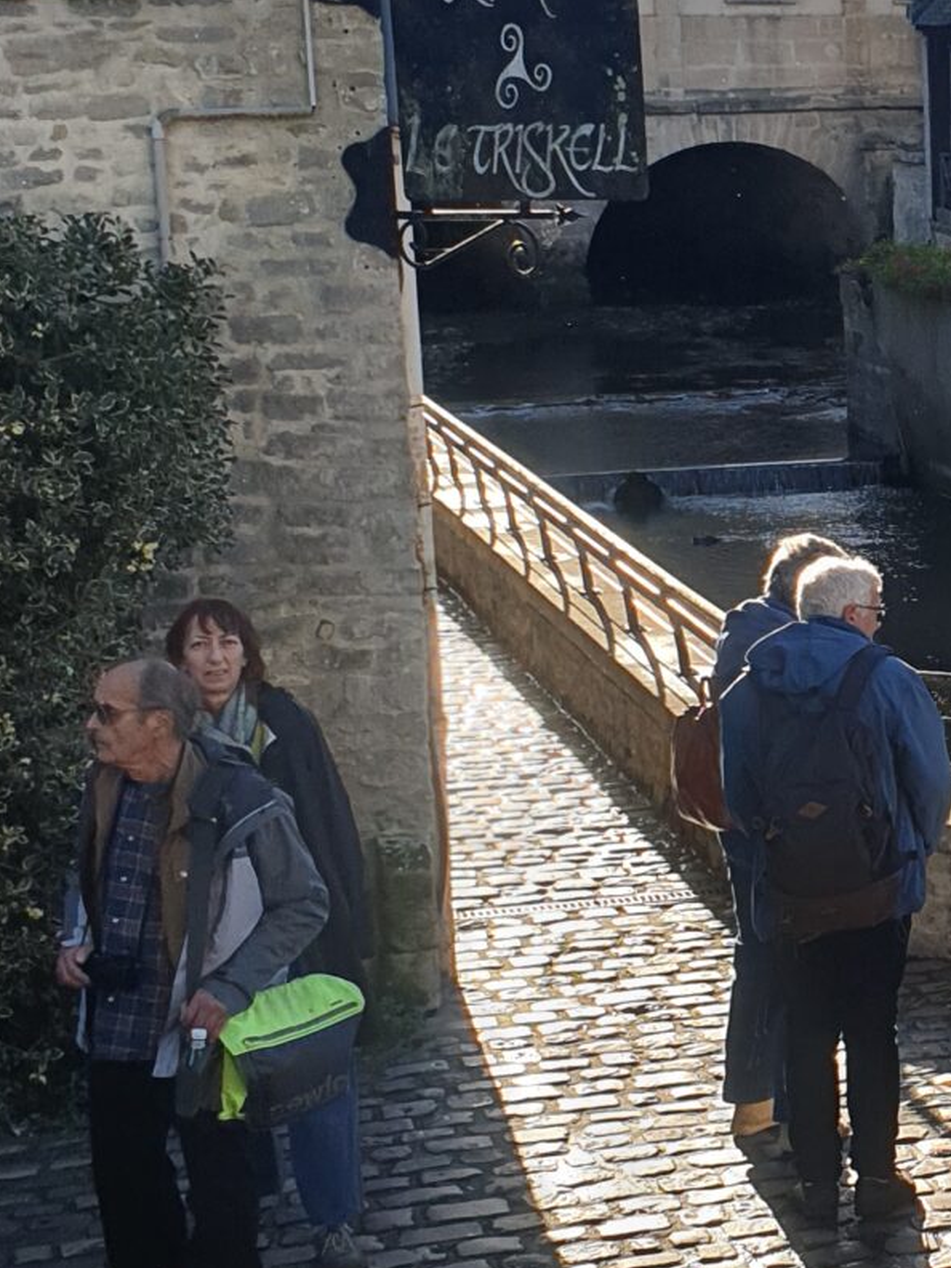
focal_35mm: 84
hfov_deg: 16.6
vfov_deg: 23.3
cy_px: 522
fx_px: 3077
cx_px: 1244
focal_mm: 4.3
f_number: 2.4
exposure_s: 1/1297
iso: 50
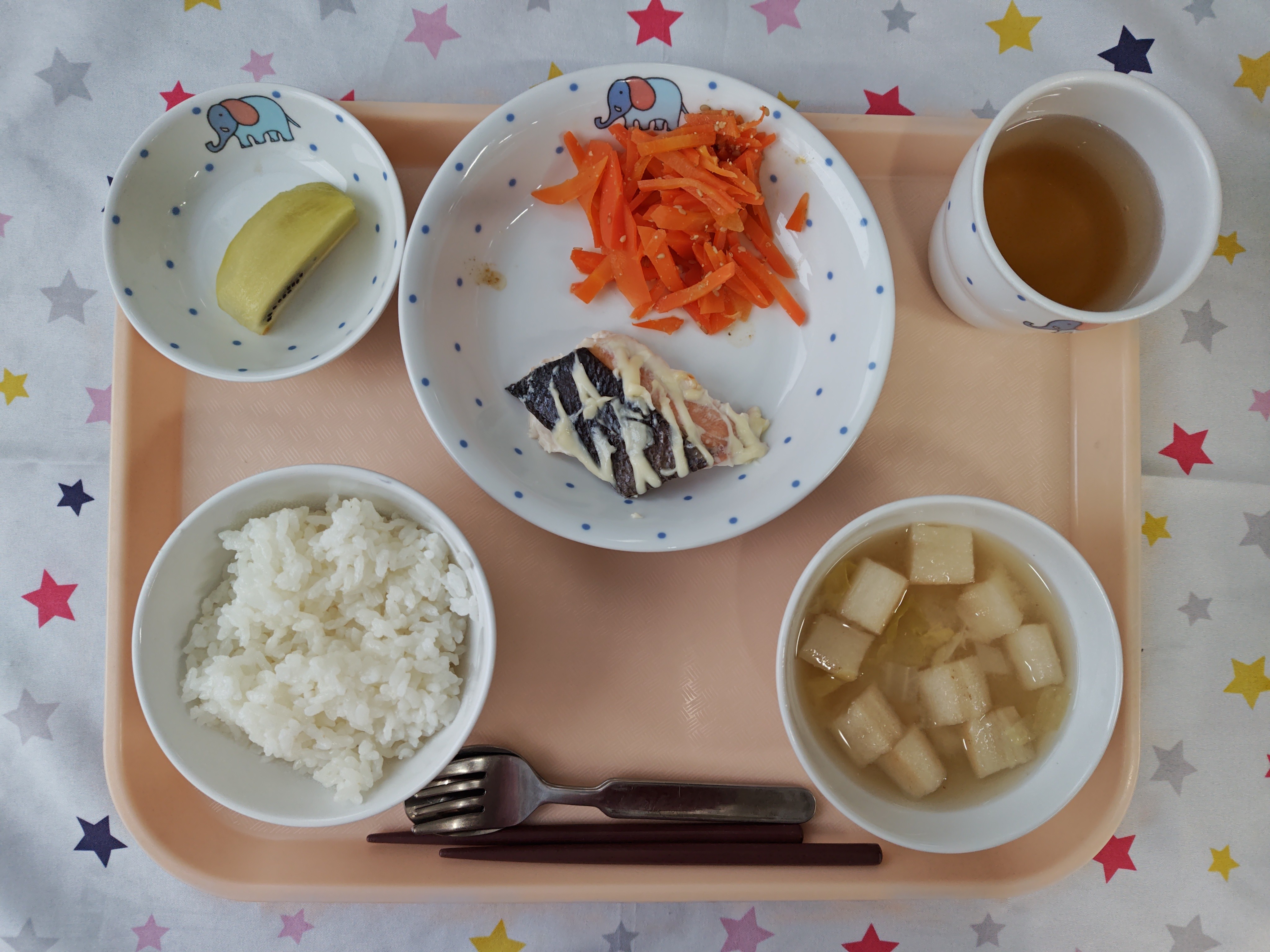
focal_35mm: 23
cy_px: 476
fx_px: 844
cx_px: 635
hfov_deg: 73.9
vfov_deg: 58.9
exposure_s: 1/120
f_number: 1.9
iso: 178
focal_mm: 5.56
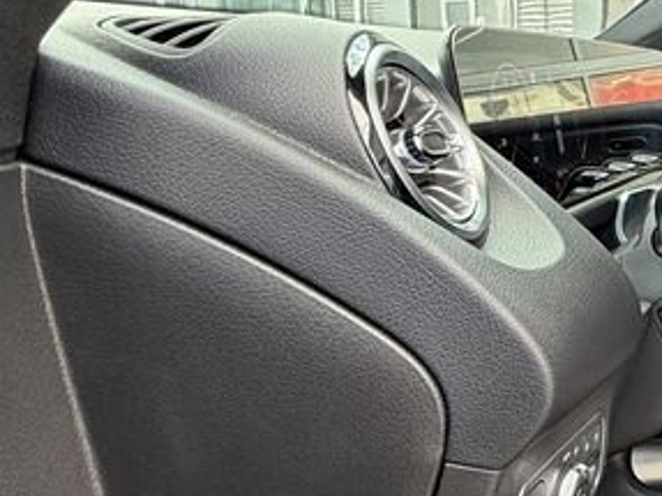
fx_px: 956
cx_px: 978
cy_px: 323
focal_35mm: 50
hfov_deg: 27.4
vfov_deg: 28.9
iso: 125
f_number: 2.2
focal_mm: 2.22
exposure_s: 1/121
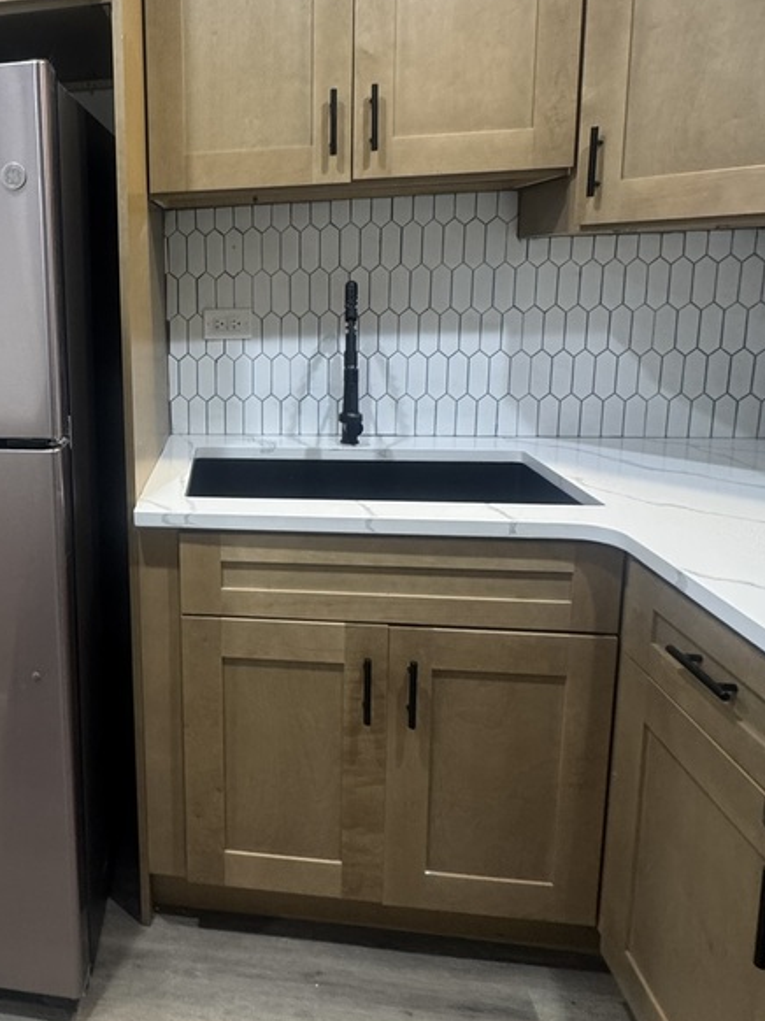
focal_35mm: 26
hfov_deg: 48.4
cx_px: 100
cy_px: 388
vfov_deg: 66.4
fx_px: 767
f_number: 2.2
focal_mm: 2.22
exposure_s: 1/60
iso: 200
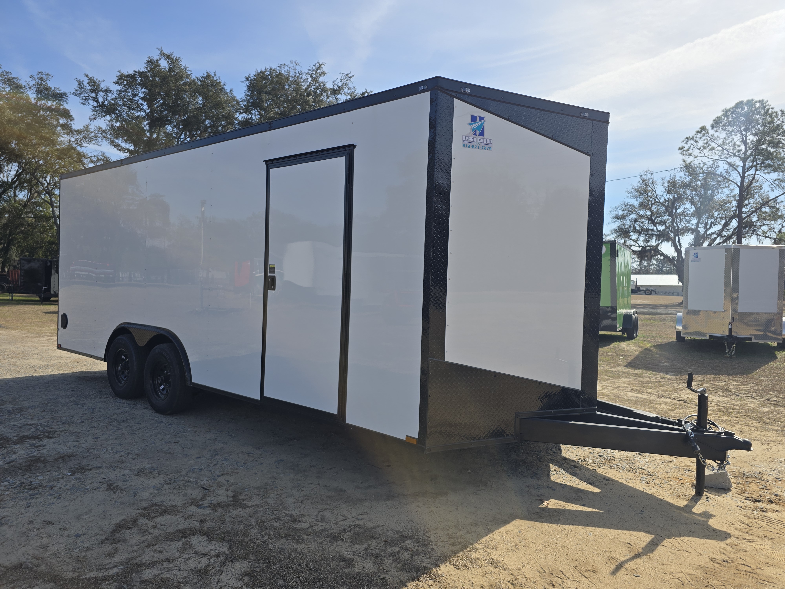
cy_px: 294
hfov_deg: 73.9
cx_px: 392
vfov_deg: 58.9
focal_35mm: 23
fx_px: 522
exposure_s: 1/1151
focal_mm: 6.3
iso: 12
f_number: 1.7
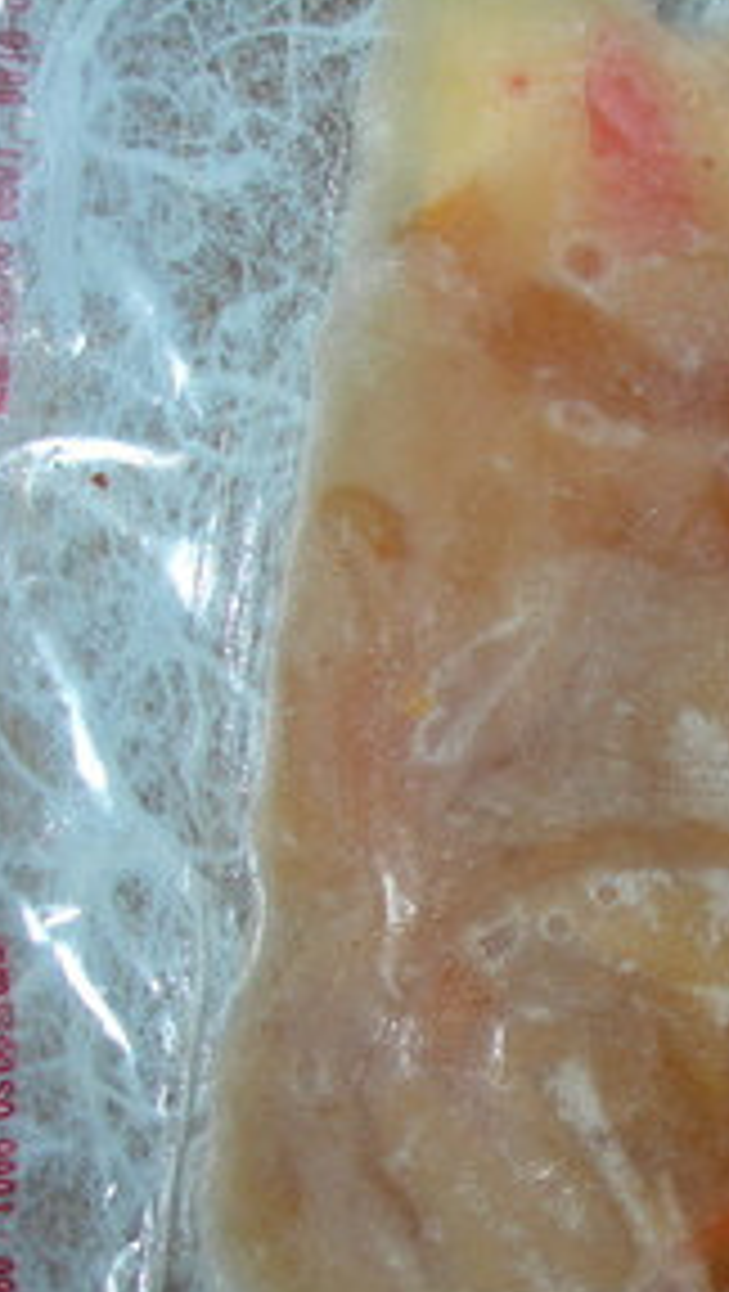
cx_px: 918
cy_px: 813
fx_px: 2468
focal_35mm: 72
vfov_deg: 29.2
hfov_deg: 16.0
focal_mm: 7.8
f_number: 4.8
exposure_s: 1/60.1
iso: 50
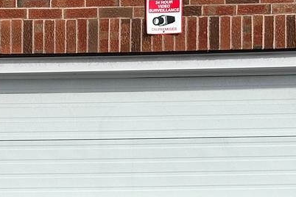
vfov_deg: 8.4
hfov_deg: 12.6
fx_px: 1307
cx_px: -69
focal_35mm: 159
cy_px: 326
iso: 64
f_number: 1.78
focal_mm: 6.86
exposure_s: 1/5882
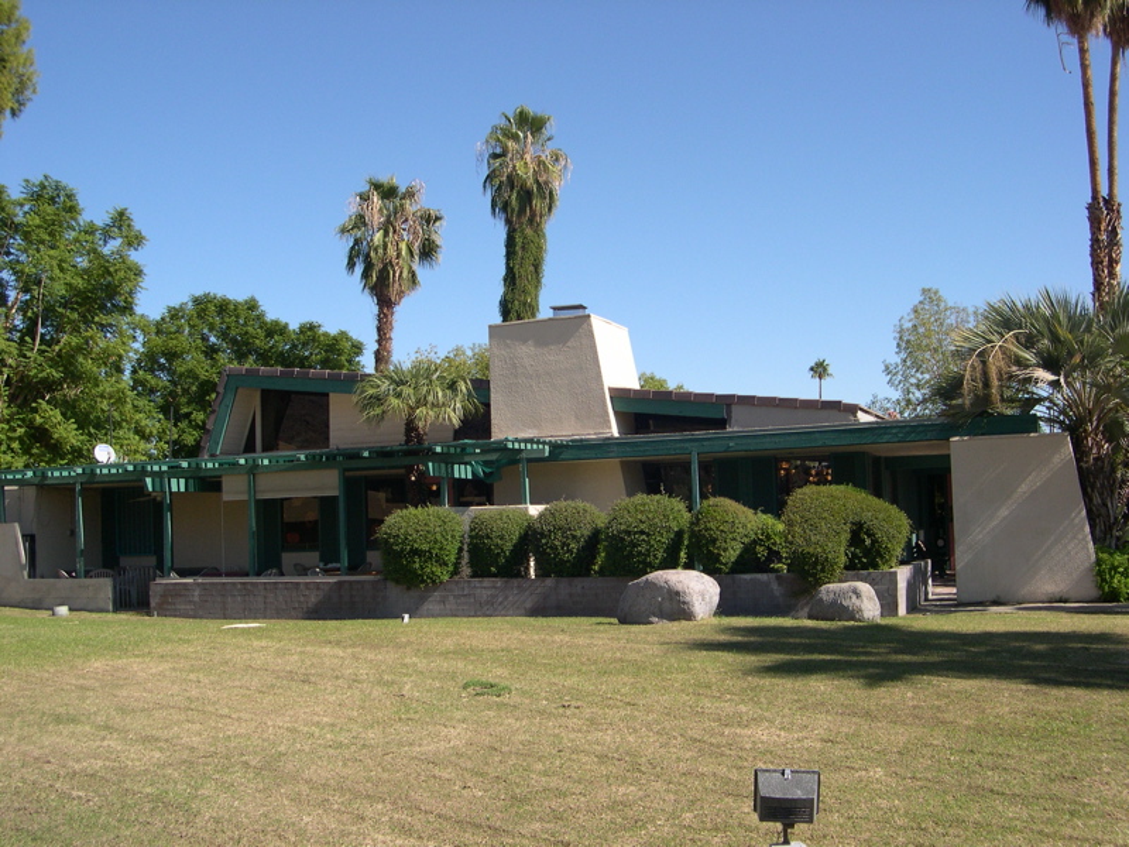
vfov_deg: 37.7
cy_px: 424
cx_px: 564
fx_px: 1239
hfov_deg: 49.0
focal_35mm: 38
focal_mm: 8
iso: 100
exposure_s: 1/204
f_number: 7.6
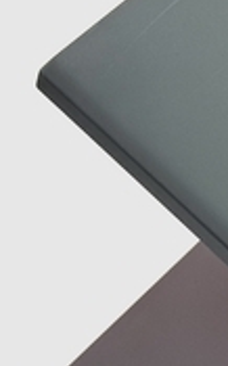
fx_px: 2322
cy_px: 186
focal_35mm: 233
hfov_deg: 5.4
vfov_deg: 9.0
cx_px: 586
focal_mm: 6.76
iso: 64
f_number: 1.78
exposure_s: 1/172
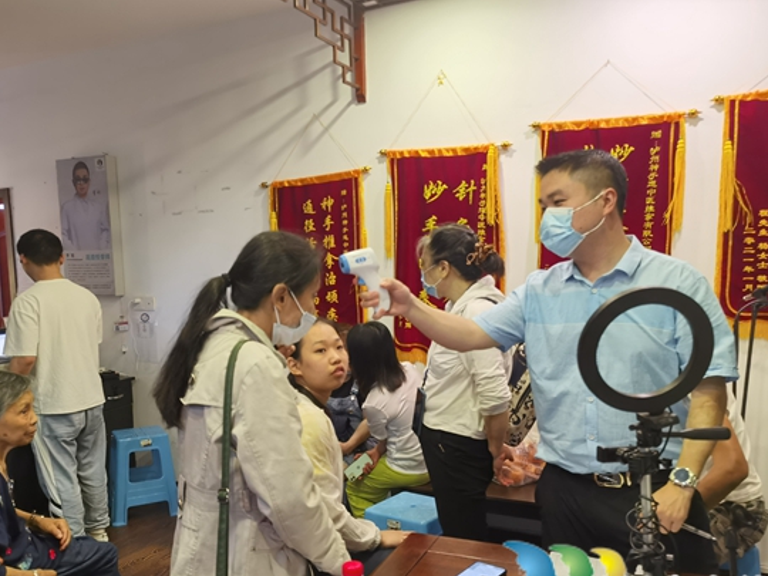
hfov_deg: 56.8
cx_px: 358
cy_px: 340
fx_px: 710
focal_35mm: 32
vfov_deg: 44.0
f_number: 1.9
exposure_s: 1/50
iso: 250
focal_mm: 6.71
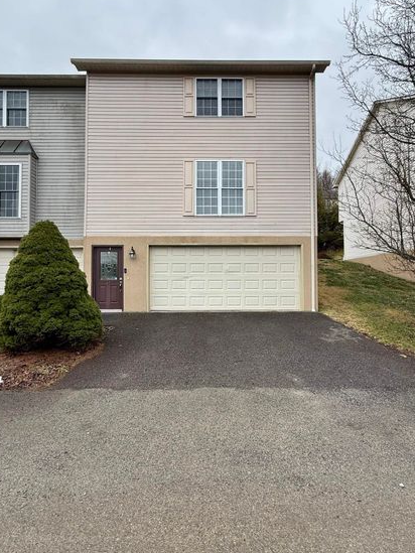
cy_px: 276
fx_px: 272
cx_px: 208
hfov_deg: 74.8
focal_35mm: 17
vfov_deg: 91.0
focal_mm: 2.22
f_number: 2.2
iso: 50
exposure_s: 1/127
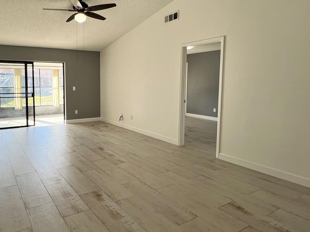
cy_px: 99
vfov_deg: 60.8
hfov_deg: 72.8
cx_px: 91
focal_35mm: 22
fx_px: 197
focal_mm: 1.57
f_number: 1.8
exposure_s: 1/188
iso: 32
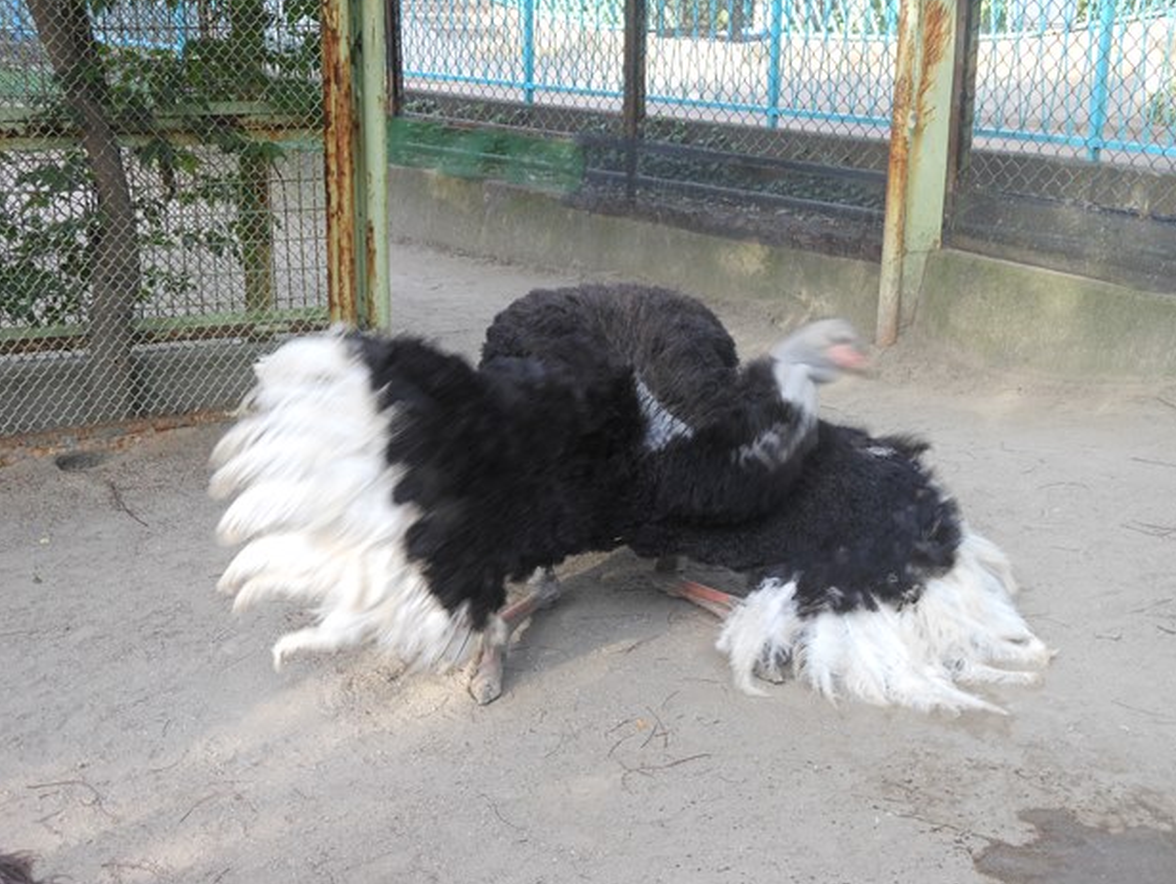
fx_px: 1768
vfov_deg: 28.1
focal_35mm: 52
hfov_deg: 36.8
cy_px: 429
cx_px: 576
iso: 100
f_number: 4
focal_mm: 8.9
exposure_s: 1/30
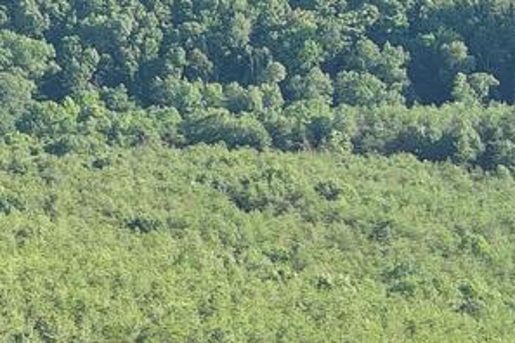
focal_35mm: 200
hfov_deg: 9.7
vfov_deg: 6.9
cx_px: -472
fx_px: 2861
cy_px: 127
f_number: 2.8
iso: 100
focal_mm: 10.57
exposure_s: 1/220
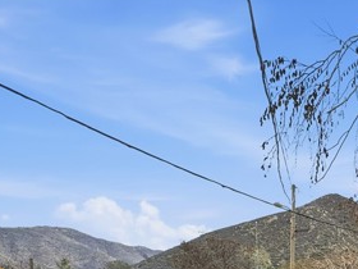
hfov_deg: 45.5
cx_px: 376
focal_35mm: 32
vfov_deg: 37.3
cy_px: 293
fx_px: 331
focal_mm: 2.2
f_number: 2.2
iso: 40
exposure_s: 1/375
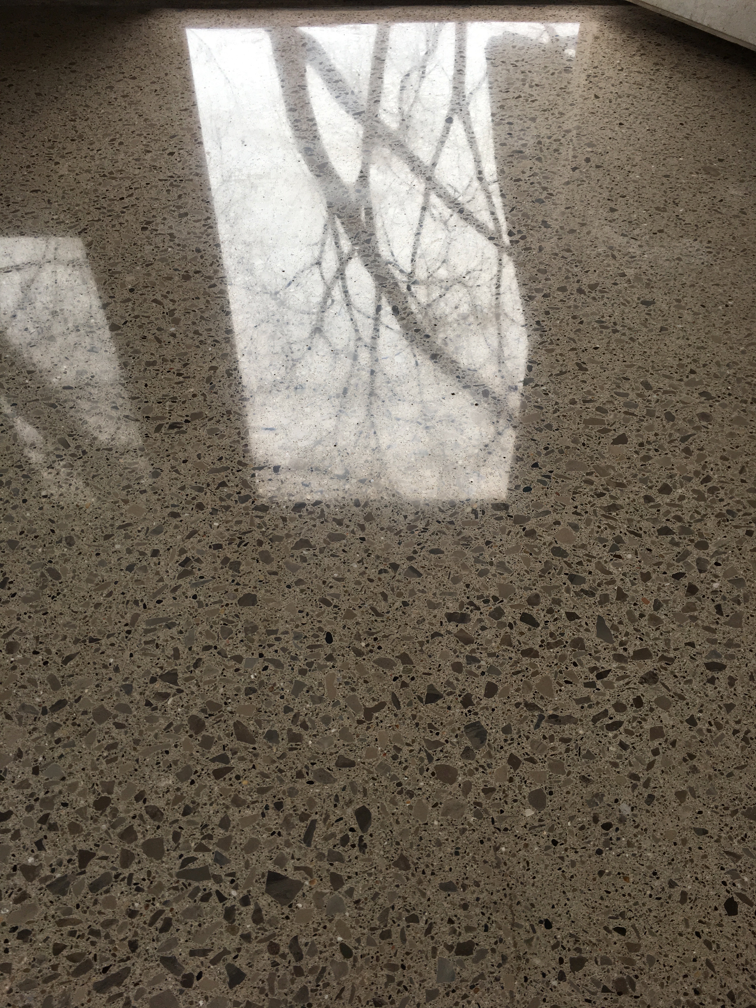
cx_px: 378
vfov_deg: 61.7
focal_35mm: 29
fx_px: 844
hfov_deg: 48.2
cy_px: 504
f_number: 2.2
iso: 32
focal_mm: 4.15
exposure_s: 1/120
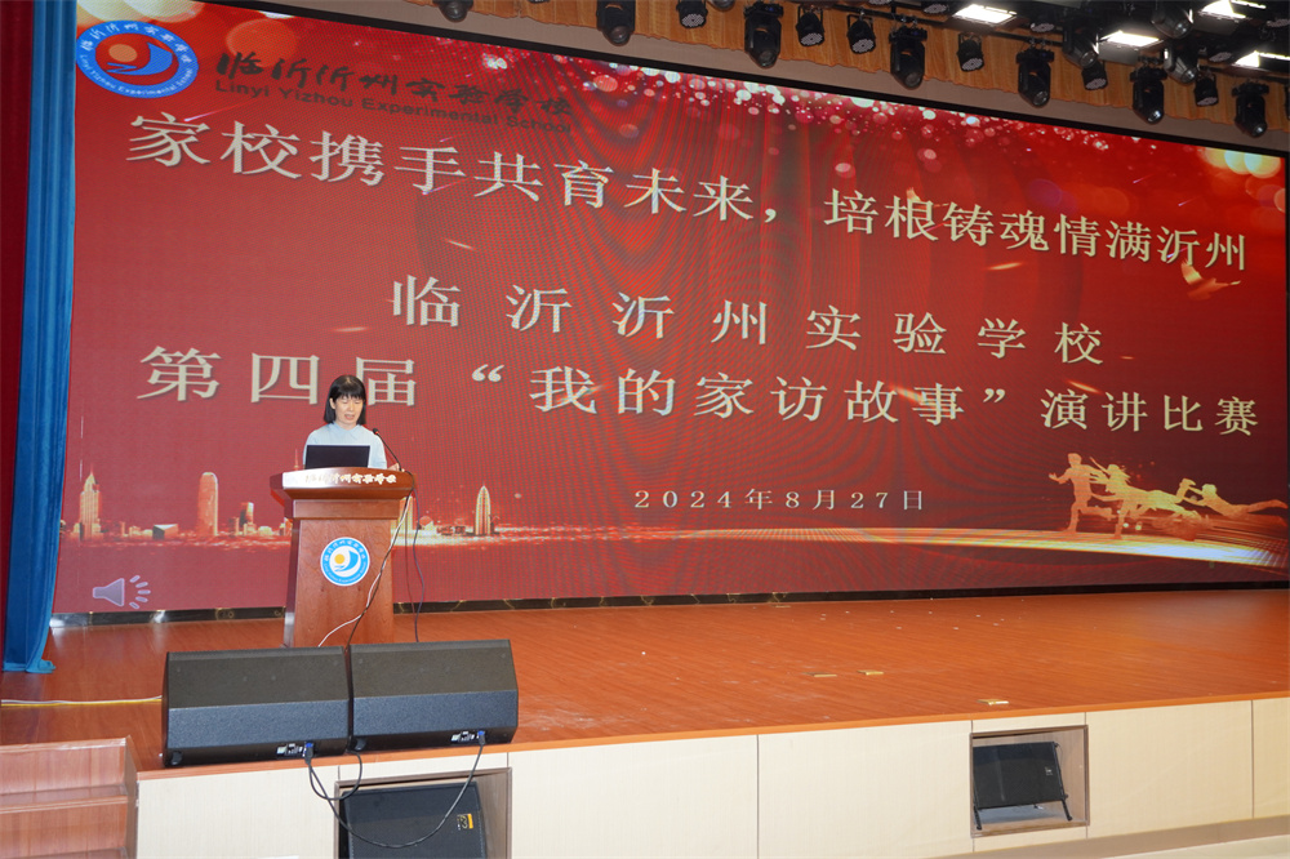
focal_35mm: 39
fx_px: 1397
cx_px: 645
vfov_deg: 34.2
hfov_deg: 49.6
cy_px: 430
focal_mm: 26
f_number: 4
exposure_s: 1/160
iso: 800
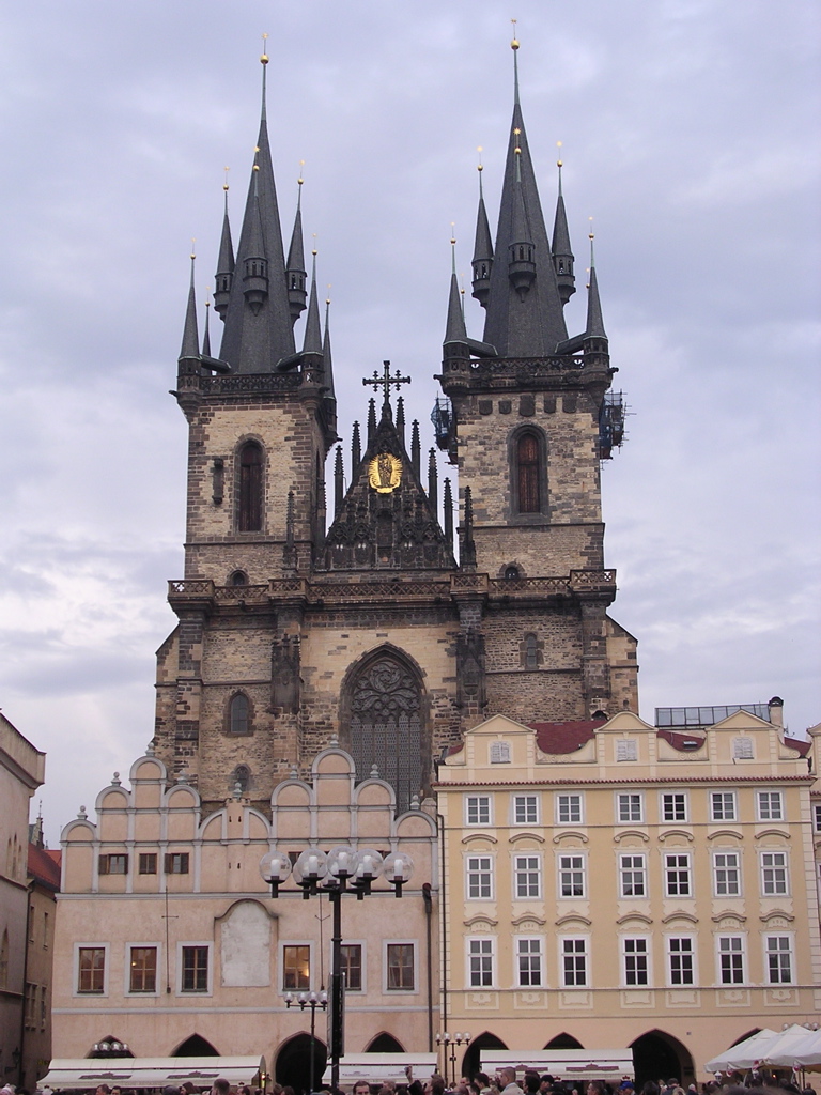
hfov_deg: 24.4
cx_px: 410
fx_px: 1897
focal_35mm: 60
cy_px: 548
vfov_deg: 32.2
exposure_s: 1/54.4
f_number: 3.4
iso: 100
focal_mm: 9.1
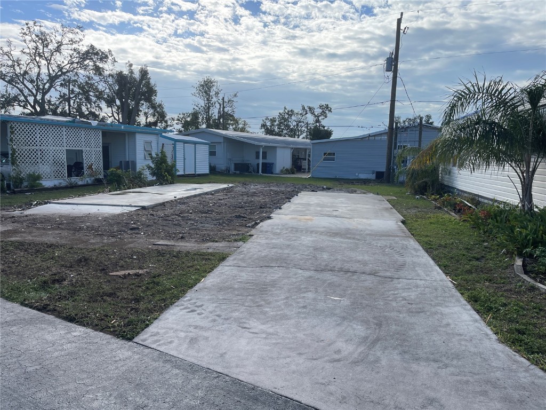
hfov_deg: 67.3
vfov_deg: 53.1
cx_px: 273
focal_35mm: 26
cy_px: 205
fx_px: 410
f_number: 1.6
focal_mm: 5.1
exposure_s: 1/3922
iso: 32
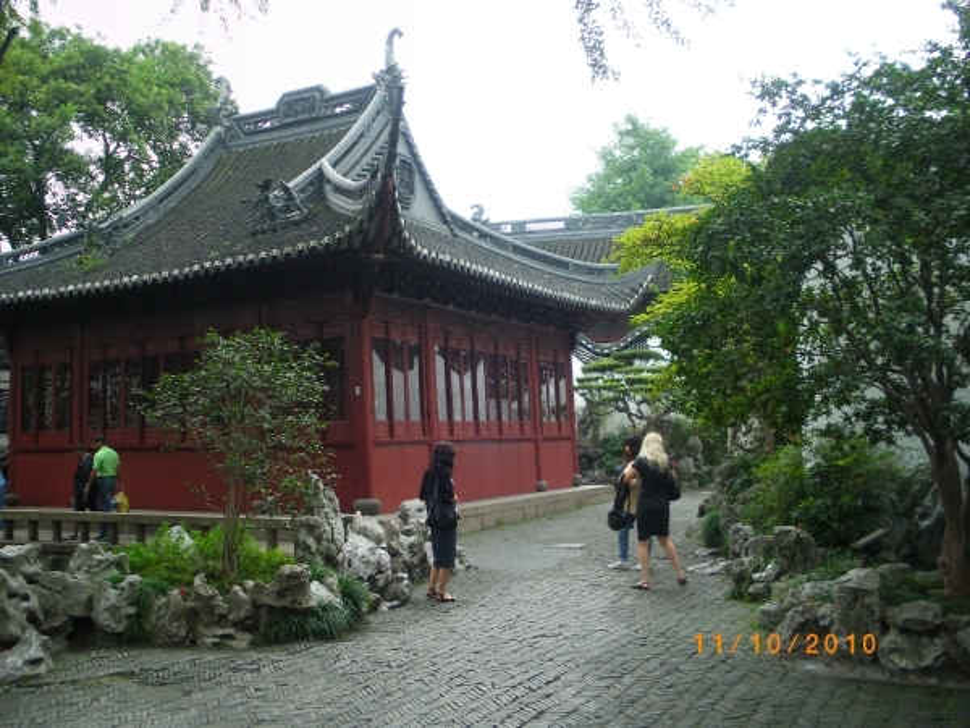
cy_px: 364
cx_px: 485
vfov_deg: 39.7
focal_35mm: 36
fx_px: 1009
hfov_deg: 51.4
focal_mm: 6.3
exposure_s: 1/50
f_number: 3.5
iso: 160
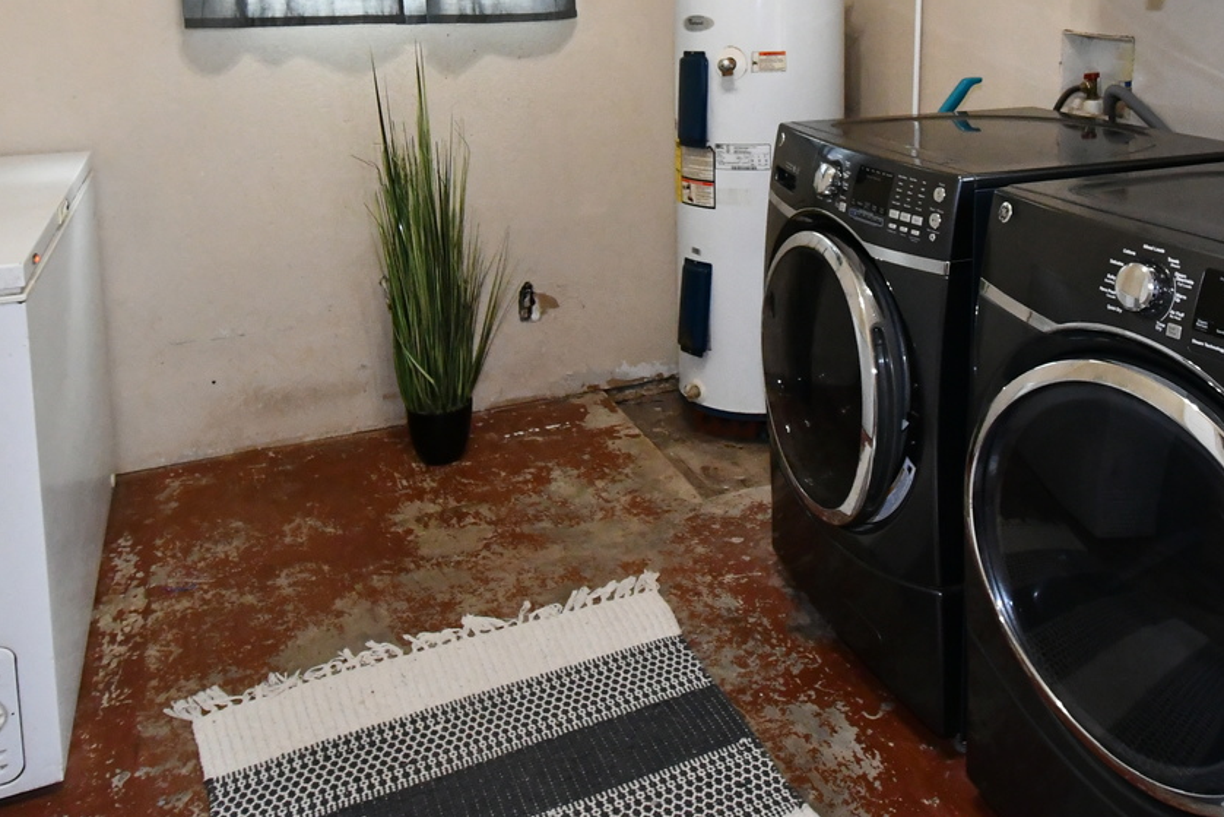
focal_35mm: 29
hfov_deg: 62.9
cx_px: 754
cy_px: 95
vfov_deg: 41.7
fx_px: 986
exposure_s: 1/50
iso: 4000
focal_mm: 10
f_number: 6.3
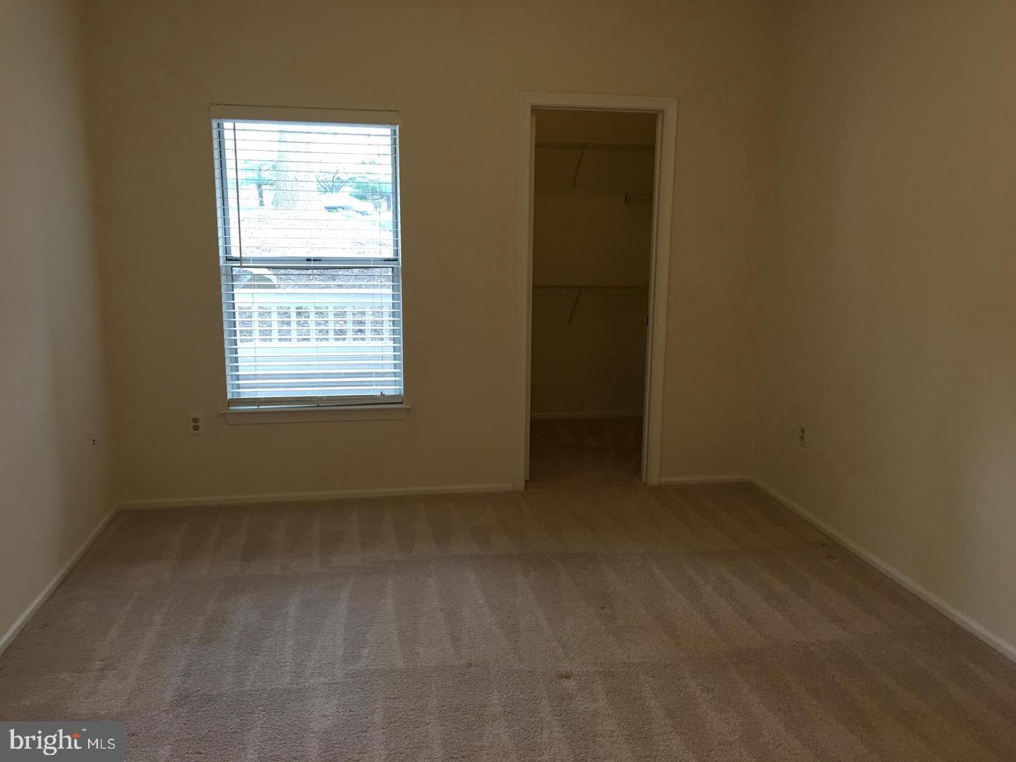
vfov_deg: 48.2
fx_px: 851
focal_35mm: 29
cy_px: 381
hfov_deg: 61.7
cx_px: 508
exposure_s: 1/15
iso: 32
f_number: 2.2
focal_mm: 4.15
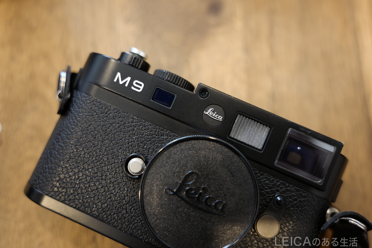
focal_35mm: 35
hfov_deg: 54.4
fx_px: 362
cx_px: 186
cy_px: 124
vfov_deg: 37.9
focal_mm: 35
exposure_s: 1/125
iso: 3200
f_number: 3.2
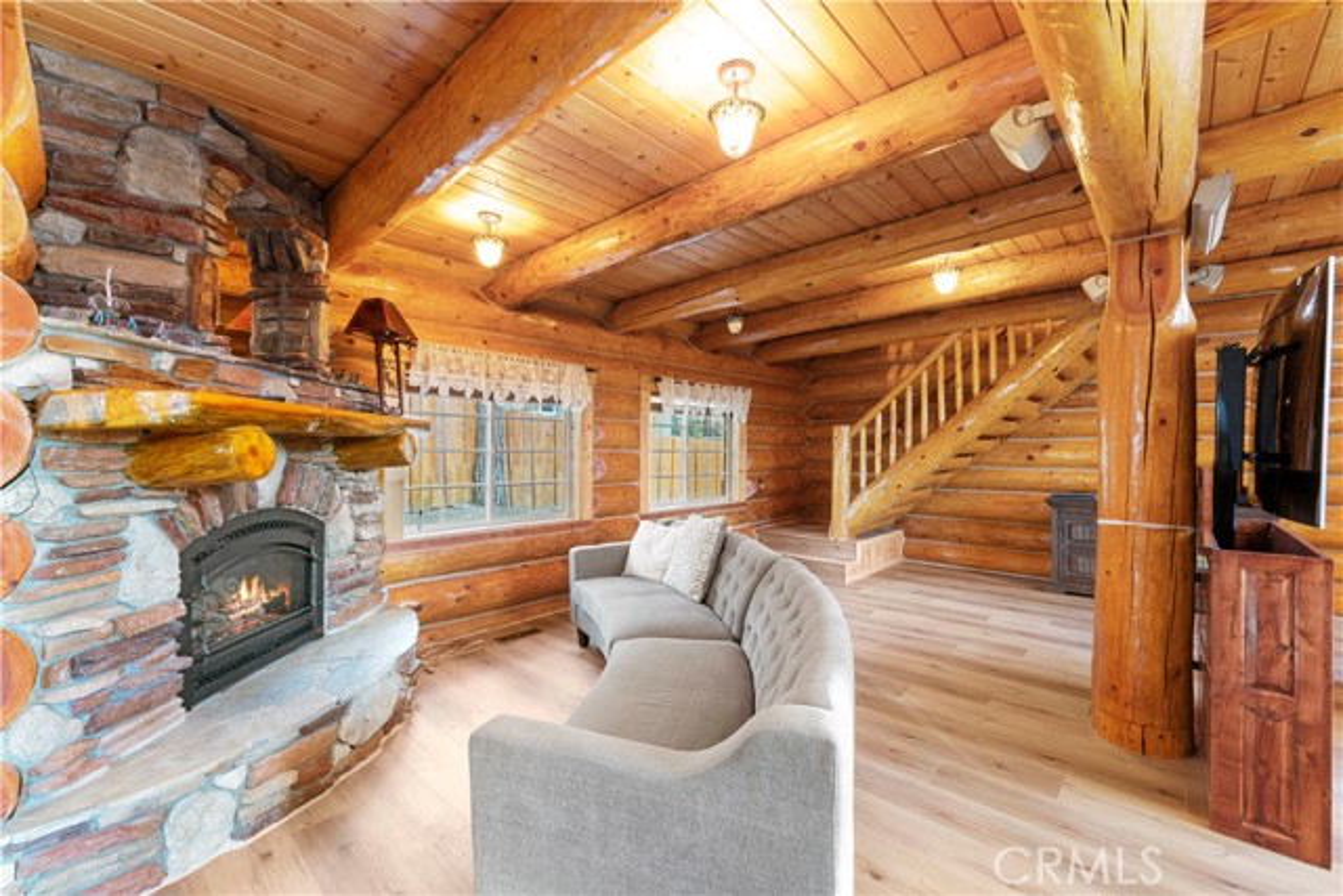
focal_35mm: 14
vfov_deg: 81.2
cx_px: 672
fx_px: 522
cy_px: 448
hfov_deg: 104.2
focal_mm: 14
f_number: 8
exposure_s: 2.5
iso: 200
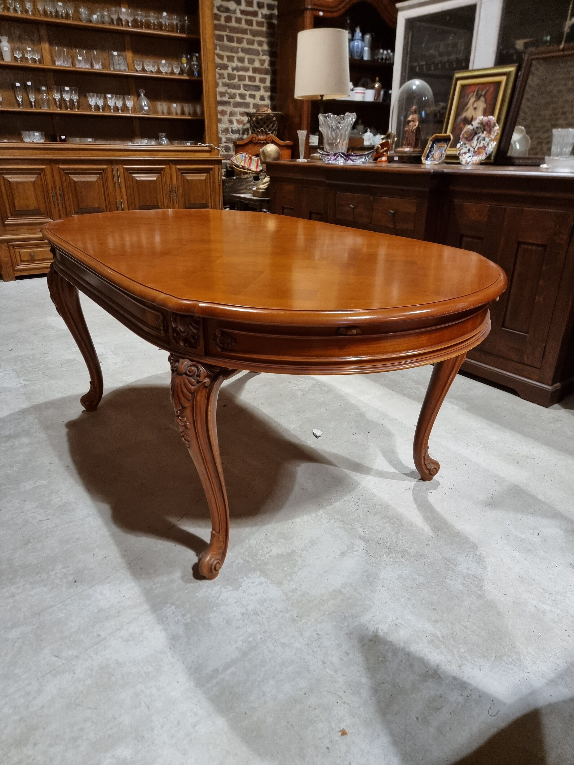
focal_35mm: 24
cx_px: 287
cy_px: 382
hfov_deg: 56.8
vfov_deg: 71.6
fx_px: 531
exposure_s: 1/33
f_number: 1.8
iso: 640
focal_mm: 6.7
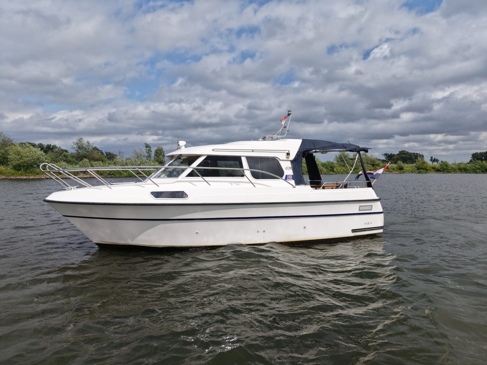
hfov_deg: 71.6
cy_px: 182
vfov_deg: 56.8
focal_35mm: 24
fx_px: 338
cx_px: 244
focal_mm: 8.67
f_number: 1.8
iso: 180
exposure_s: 1/1000
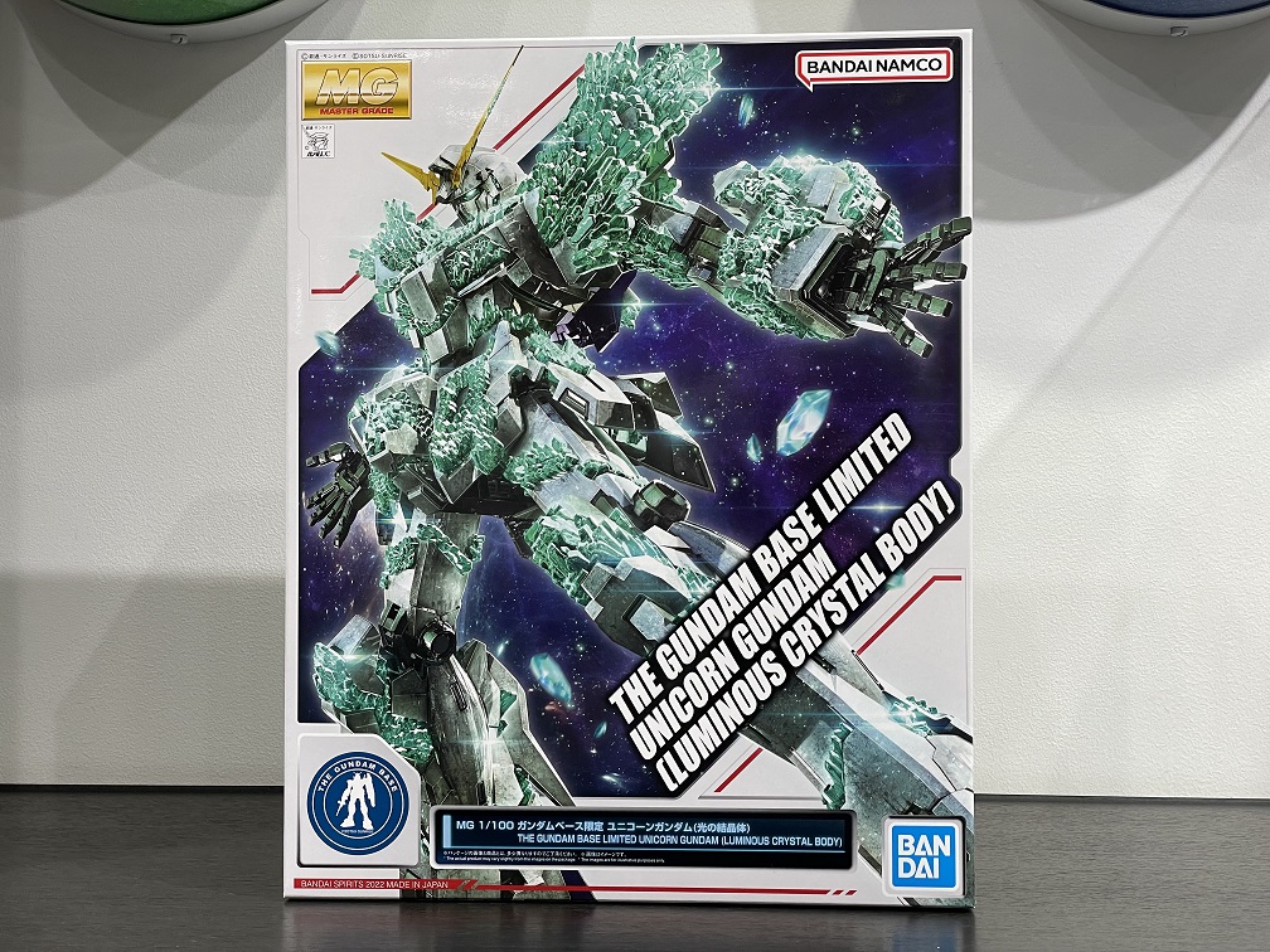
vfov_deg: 28.0
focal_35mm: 52
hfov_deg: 36.8
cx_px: 635
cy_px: 476
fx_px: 1908
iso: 64
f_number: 2
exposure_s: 1/120
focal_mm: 6
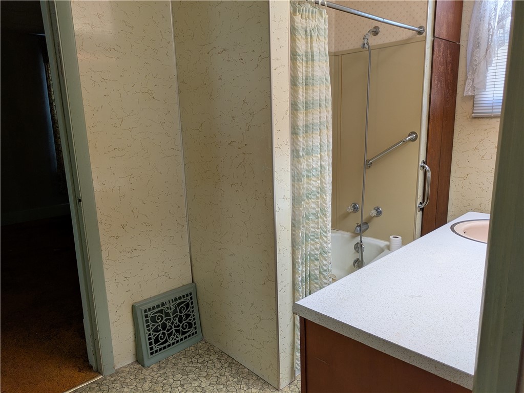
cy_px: 196
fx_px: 379
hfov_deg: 69.4
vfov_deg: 54.9
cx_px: 262
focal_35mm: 25
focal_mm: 5.43
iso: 123
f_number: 1.89
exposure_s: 1/40
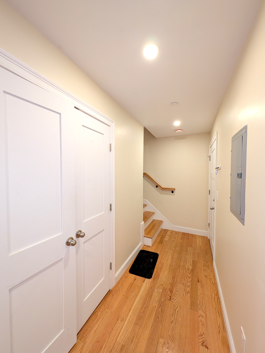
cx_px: 132
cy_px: 176
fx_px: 122
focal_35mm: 12
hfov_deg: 94.6
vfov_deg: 110.5
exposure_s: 1/60
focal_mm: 2.23
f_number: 1.95
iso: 181
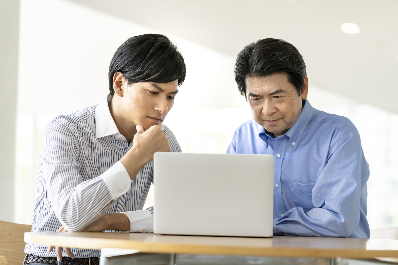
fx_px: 1150
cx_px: 199
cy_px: 132
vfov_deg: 13.2
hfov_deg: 19.6
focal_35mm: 104
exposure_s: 1/320
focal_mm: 104
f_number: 2.8
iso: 800
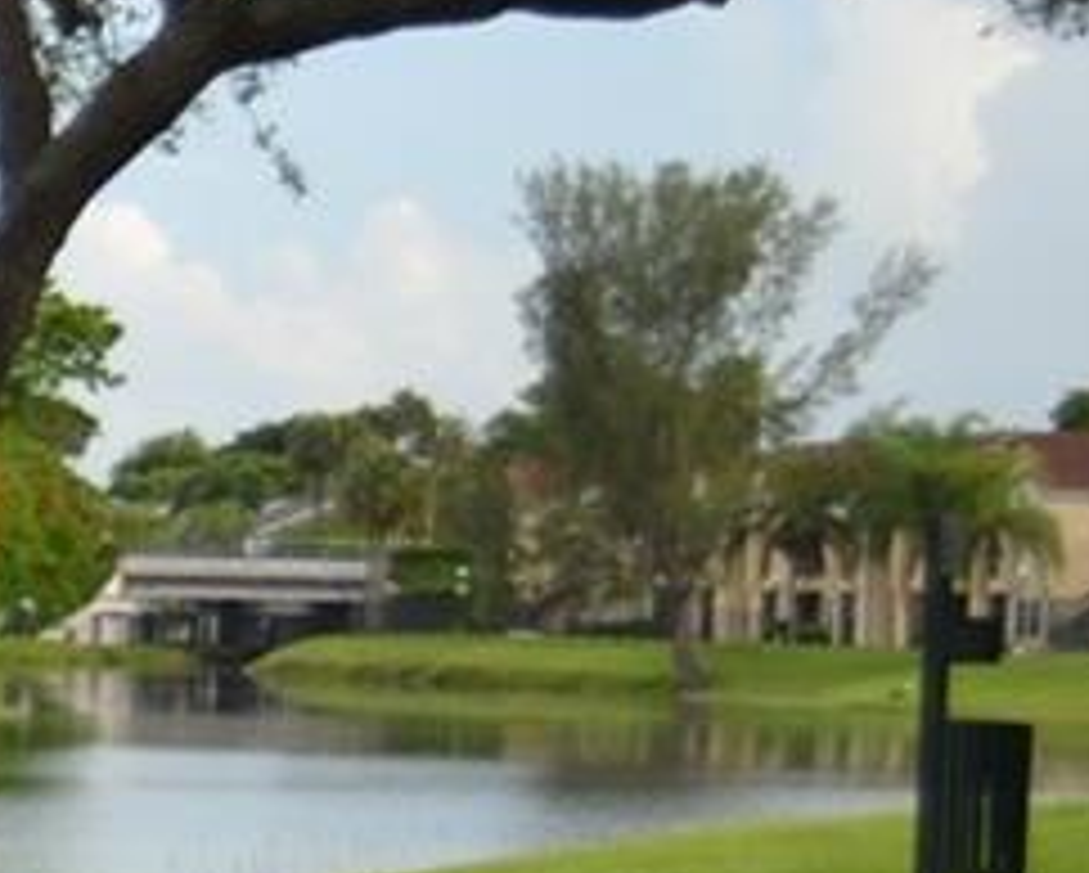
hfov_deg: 7.2
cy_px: 1107
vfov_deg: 6.4
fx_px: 7806
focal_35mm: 242
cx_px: -2120
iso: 100
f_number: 4.2
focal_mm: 26
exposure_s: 1/125
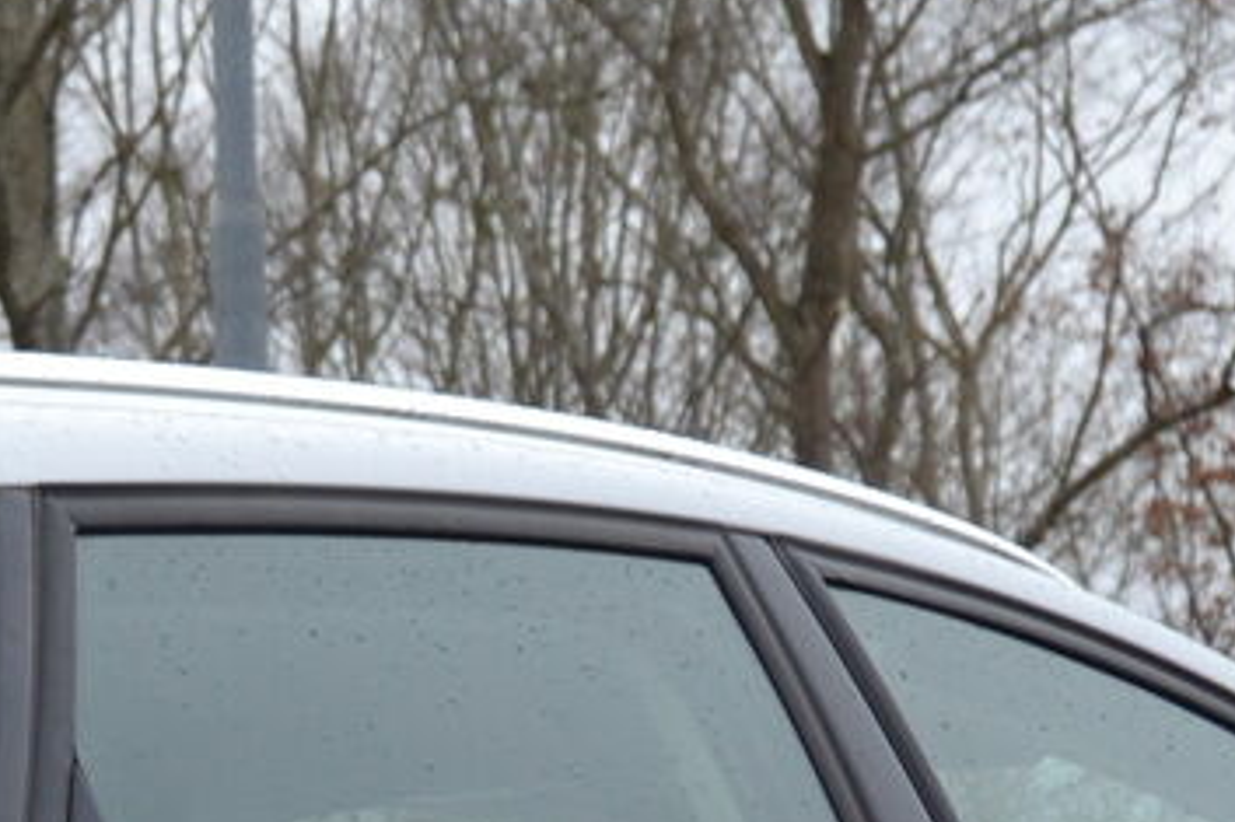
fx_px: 7269
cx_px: -294
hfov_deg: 9.6
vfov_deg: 6.2
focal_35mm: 212
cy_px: 1906
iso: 100
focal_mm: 26
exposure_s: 1/125
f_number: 5.6
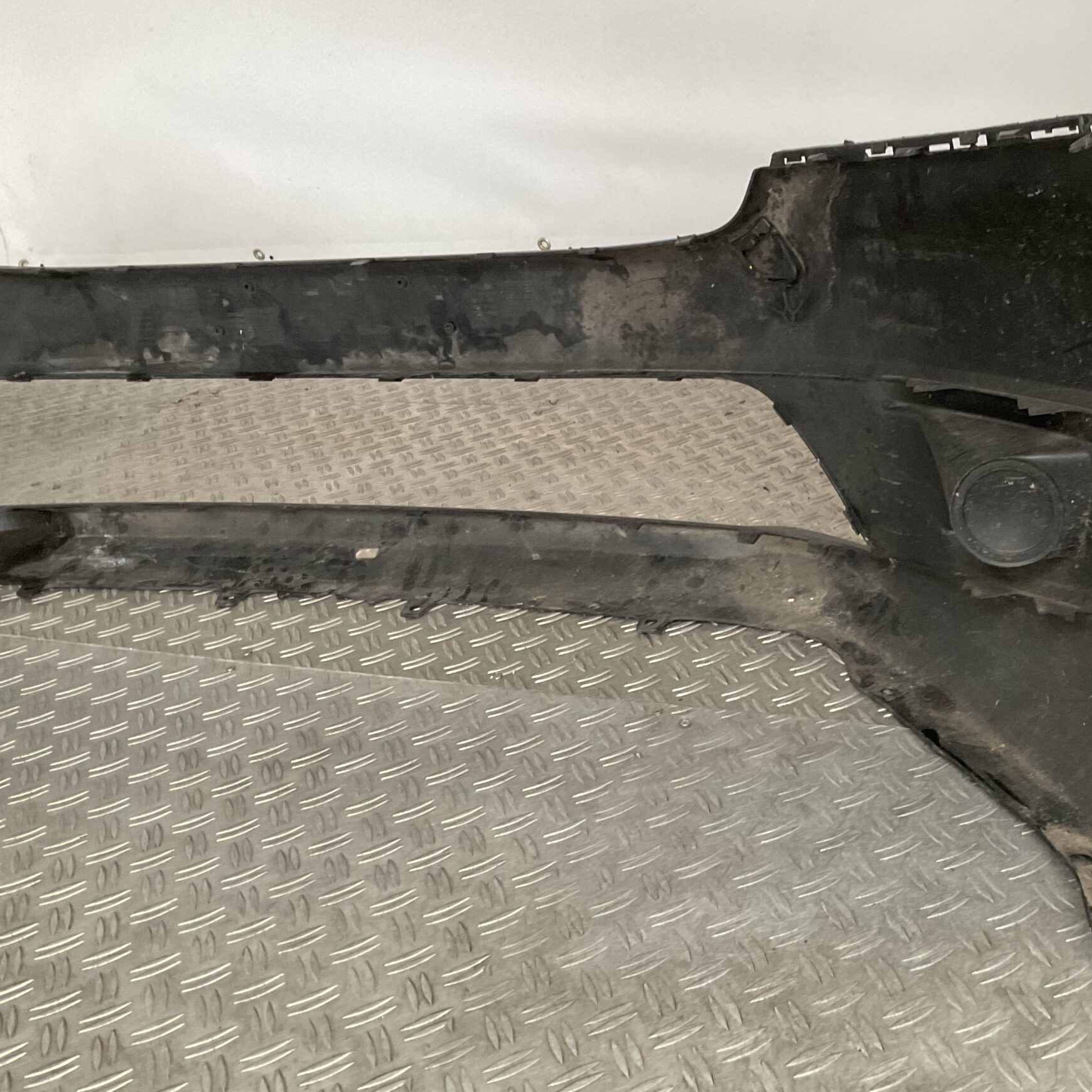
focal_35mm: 38
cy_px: 525
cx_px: 787
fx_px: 1356
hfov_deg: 42.8
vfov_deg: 43.8
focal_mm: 3
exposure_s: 1/50
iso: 160
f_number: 1.8
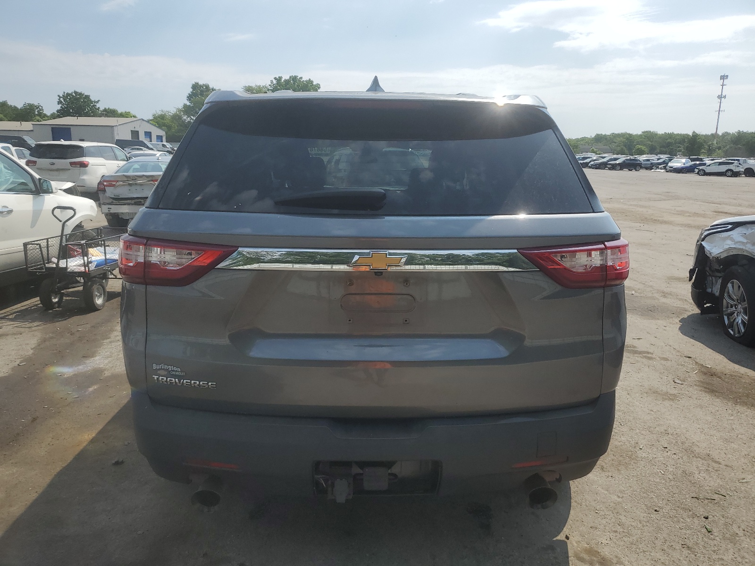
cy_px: 283
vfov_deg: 53.1
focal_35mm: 26
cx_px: 378
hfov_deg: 67.3
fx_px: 567
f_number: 1.5
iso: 50
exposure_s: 1/5000
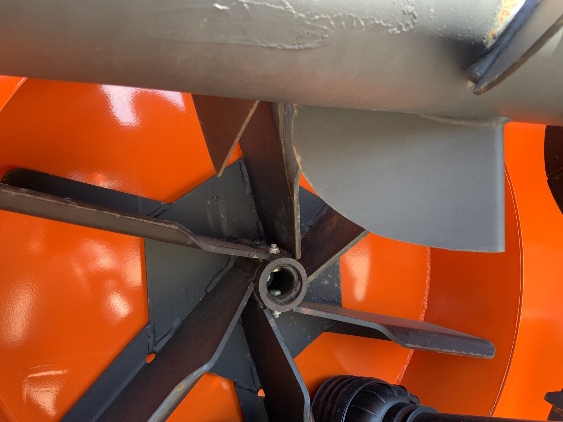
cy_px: 211
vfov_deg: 48.2
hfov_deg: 61.7
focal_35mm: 29
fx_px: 472
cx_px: 282
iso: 64
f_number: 1.8
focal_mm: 3
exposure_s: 1/122
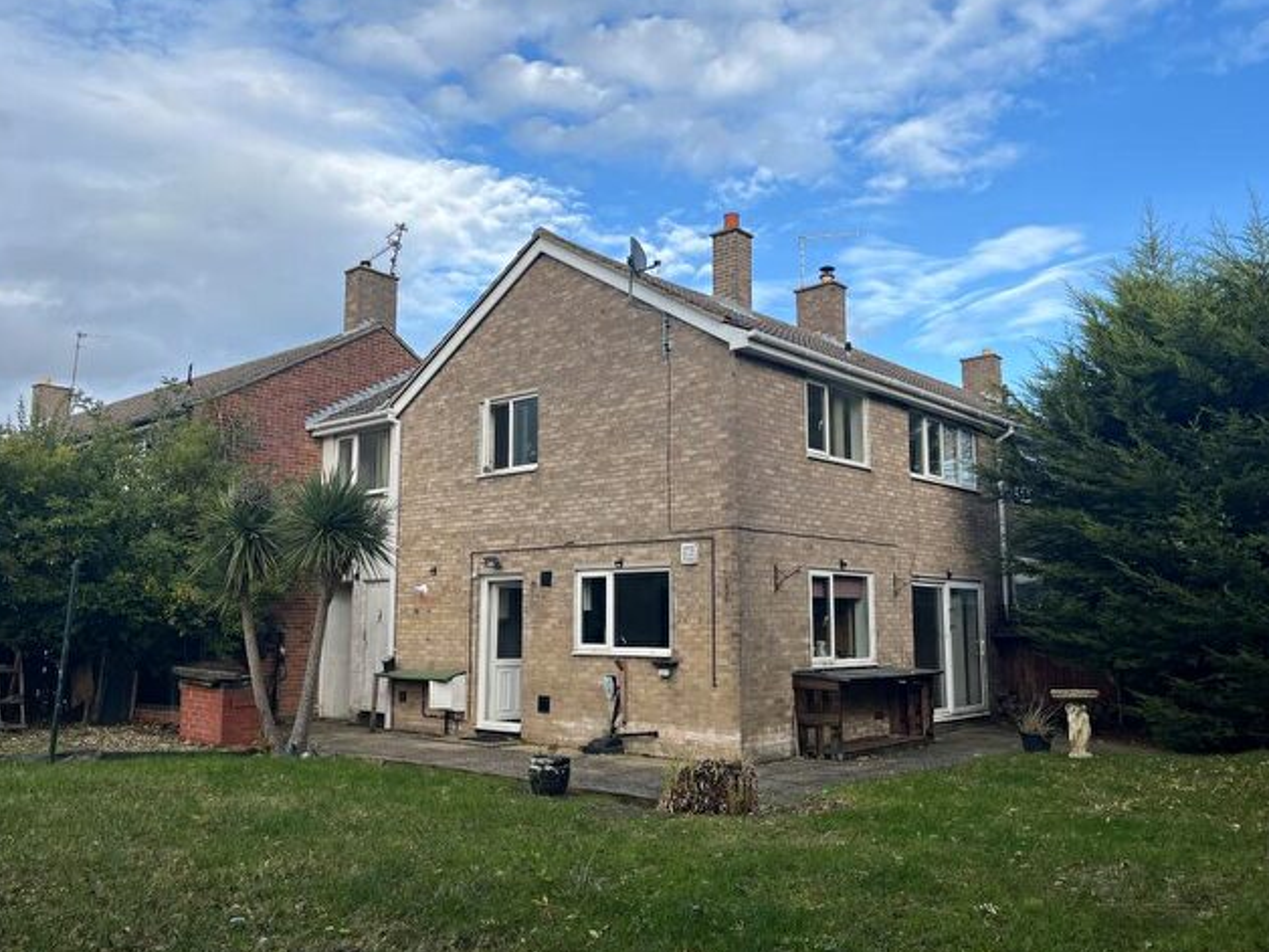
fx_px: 1063
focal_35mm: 29
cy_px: 476
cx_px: 624
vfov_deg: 48.2
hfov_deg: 61.7
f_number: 1.6
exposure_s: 1/1404
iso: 50
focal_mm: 5.1
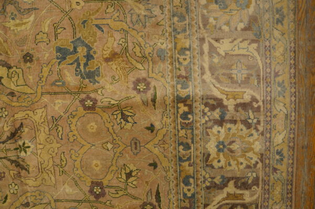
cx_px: 158
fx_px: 236
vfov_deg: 47.9
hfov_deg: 67.4
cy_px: 104
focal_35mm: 27
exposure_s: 1/60
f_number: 4
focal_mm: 18
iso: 800
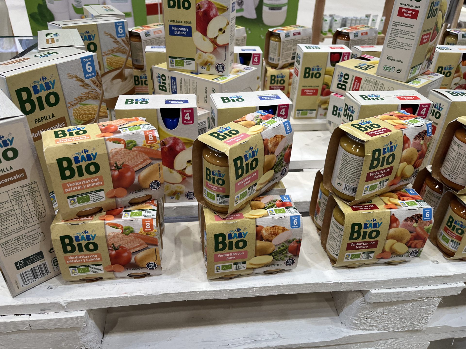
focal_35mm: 26
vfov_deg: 53.1
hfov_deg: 67.3
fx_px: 350
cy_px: 174
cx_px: 233
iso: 100
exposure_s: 1/113
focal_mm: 5.1
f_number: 1.6
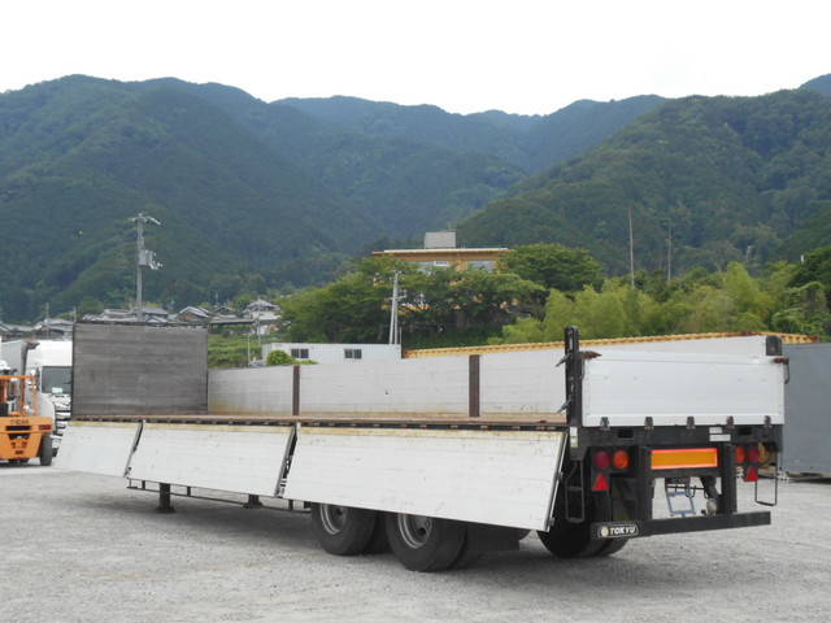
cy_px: 312
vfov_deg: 29.1
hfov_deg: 38.2
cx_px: 416
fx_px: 1200
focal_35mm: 50
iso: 160
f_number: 4.5
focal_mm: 8.8
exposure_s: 1/250
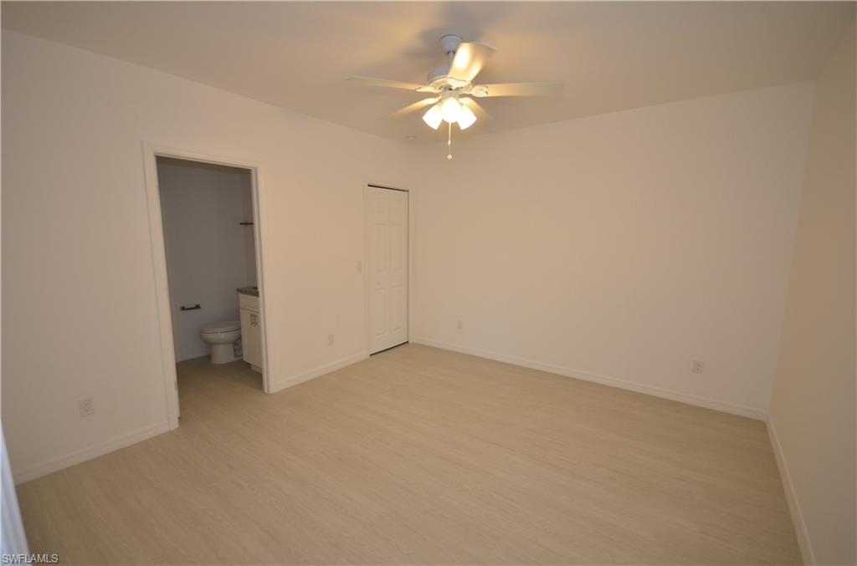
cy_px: 283
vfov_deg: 77.0
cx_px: 428
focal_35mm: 15
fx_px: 356
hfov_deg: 100.5
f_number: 4
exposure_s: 1/60
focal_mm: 10
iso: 360
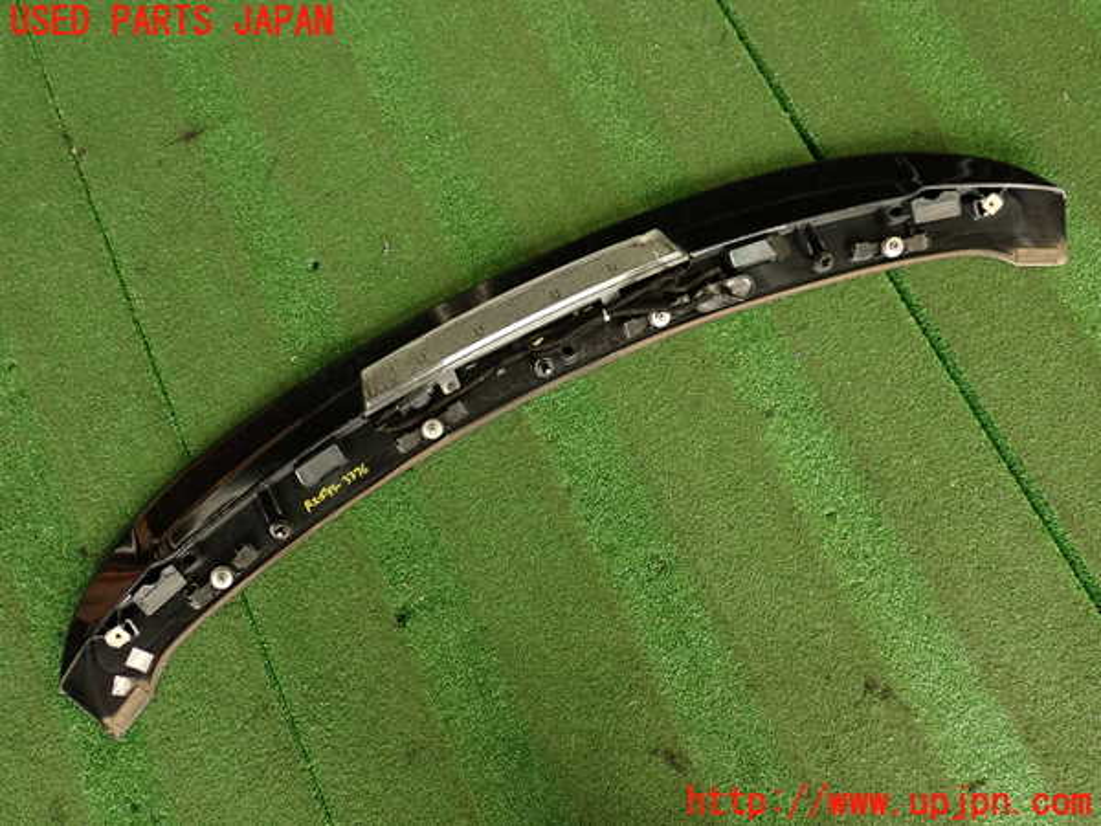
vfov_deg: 44.2
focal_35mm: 32
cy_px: 413
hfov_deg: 56.8
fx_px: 1018
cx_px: 550
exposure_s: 1/30
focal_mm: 5.79
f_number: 2.4
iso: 250
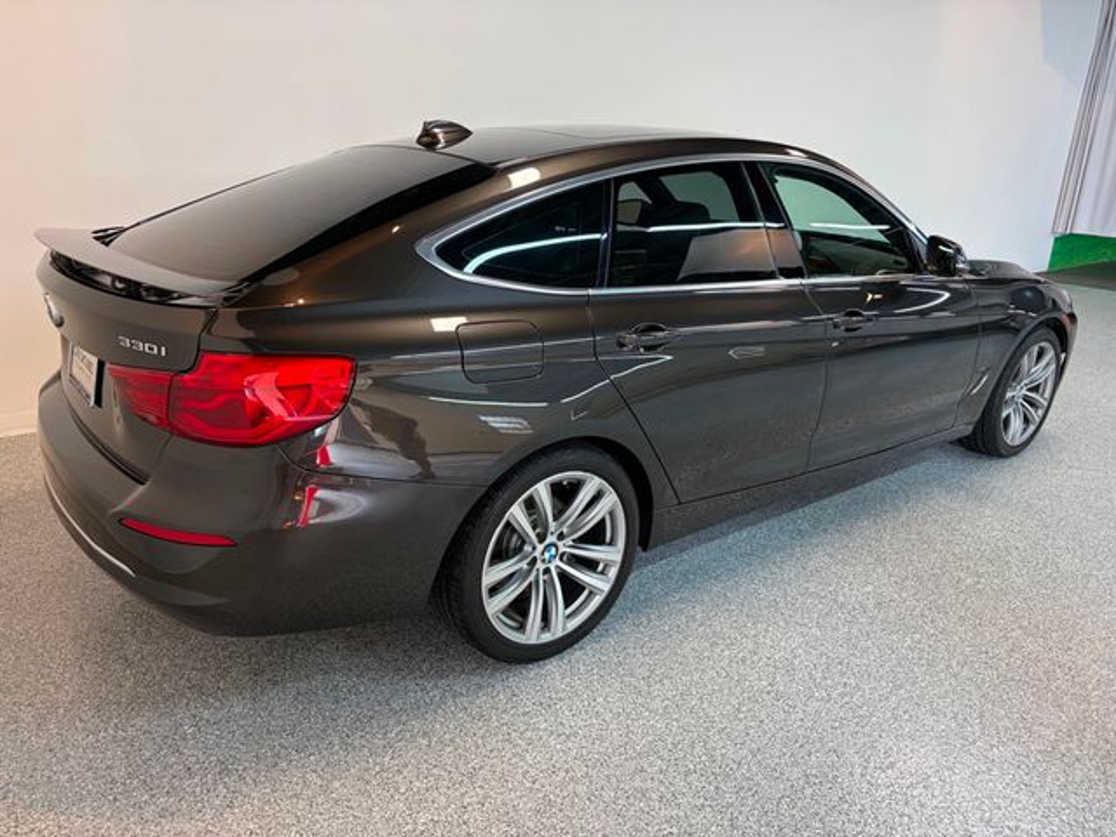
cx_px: 558
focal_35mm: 26
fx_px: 838
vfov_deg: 53.1
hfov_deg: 67.3
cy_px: 418
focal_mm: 5.96
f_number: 1.6
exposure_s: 1/60
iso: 160
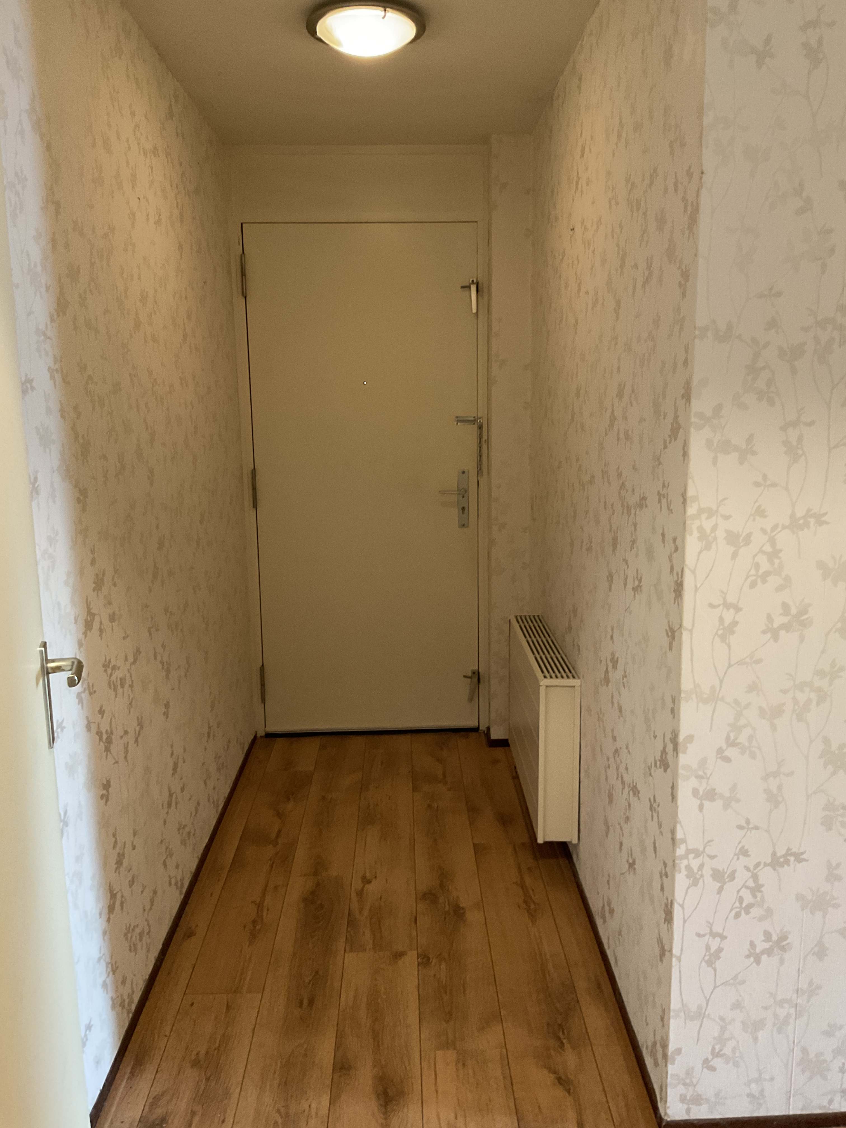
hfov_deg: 48.2
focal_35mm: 29
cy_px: 564
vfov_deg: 61.7
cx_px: 423
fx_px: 945
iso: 200
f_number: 1.8
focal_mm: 3
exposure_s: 1/33
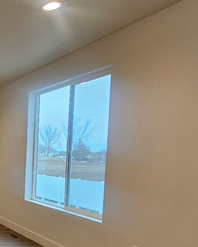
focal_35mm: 40
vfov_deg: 44.7
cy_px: 175
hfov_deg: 26.7
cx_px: -99
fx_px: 293
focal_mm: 2.2
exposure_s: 1/60
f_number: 2.2
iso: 125
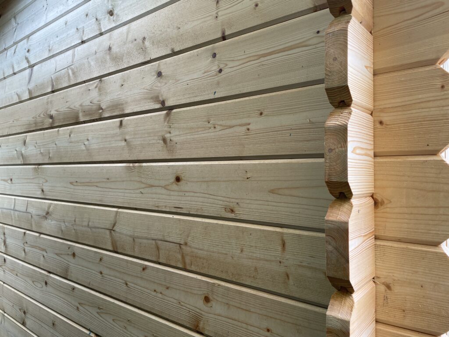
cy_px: 168
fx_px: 337
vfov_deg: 53.1
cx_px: 224
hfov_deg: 67.3
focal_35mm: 26
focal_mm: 4.2
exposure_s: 1/121
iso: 40
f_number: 1.6
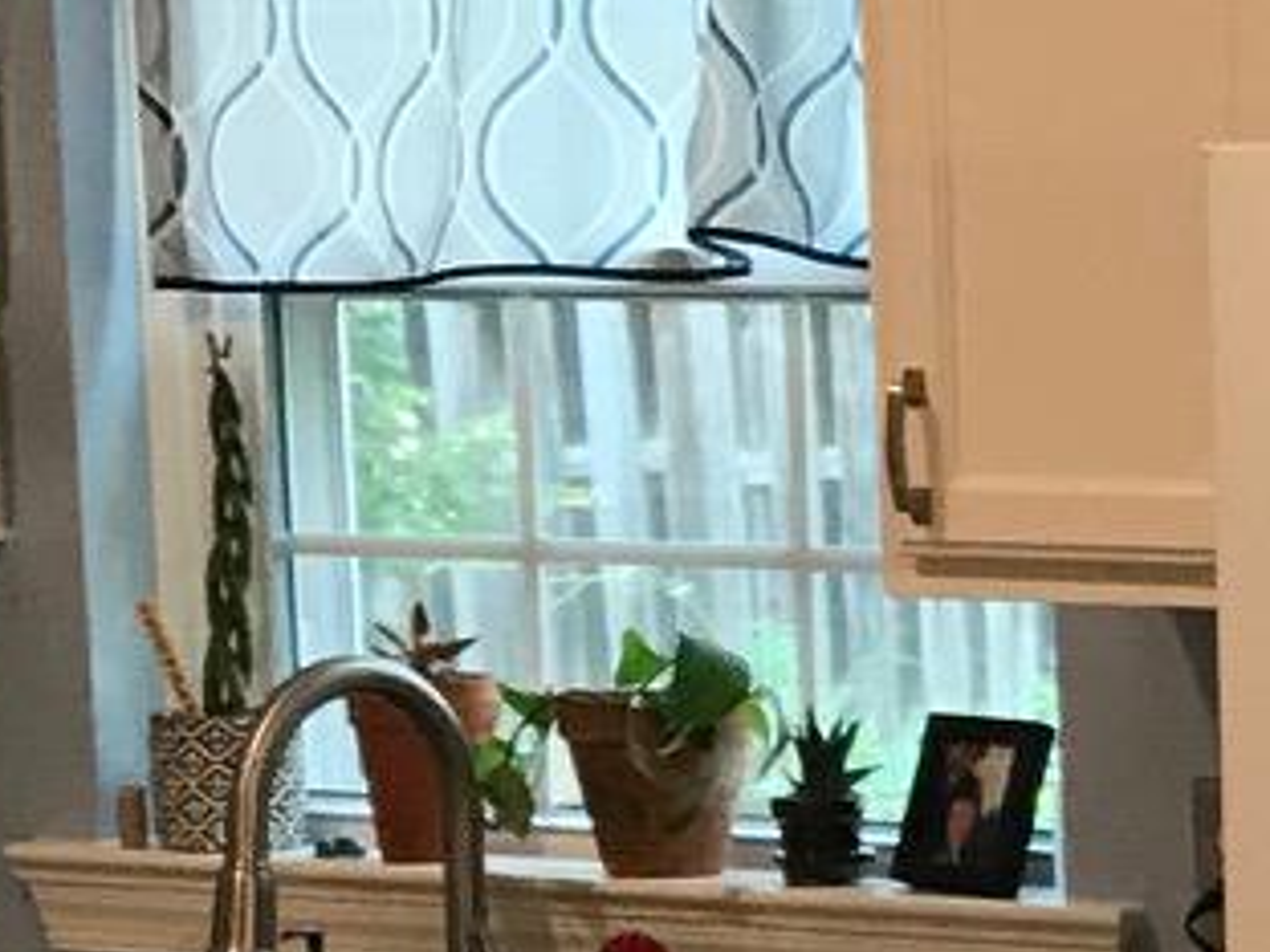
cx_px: 2023
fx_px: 6641
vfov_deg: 7.9
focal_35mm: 181
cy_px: 1705
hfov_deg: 10.5
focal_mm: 3.99
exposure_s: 1/30
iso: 25
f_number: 1.8
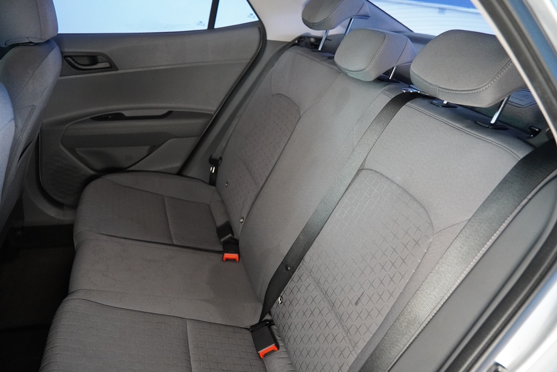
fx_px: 418
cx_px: 278
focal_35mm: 27
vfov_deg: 47.9
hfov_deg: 67.4
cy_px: 186
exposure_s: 1/160
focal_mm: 18
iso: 4000
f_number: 2.8
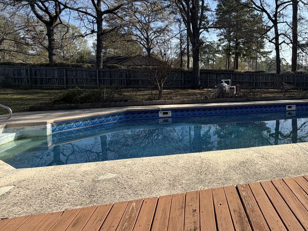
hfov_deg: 62.7
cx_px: 252
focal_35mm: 25
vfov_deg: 54.2
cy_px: 85
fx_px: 222
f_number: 2.2
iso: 32
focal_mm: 2.22
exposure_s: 1/770
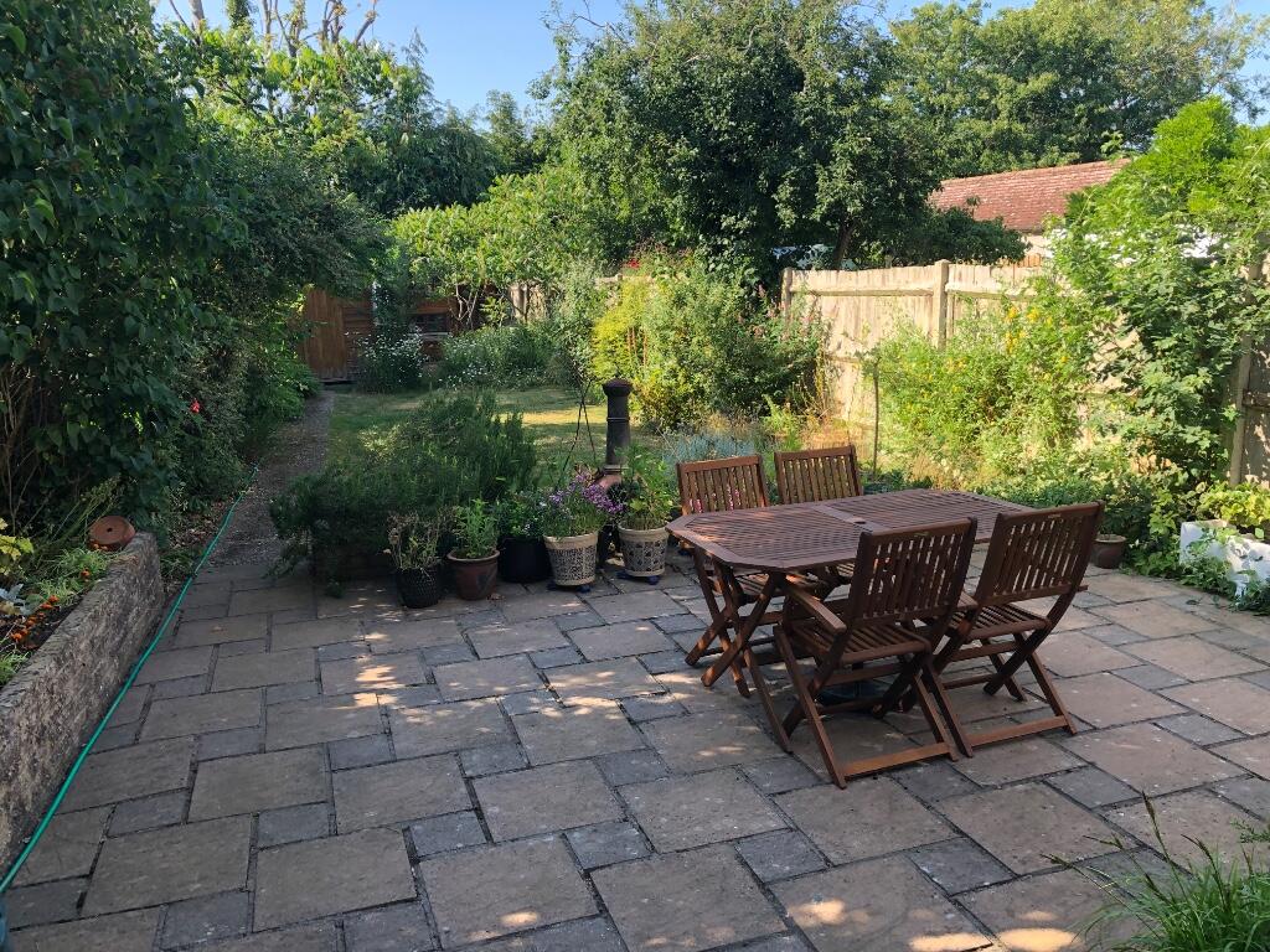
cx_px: 635
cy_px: 476
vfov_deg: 49.7
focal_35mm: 28
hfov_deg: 63.4
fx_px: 1027
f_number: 1.8
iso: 20
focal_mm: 4
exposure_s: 1/236
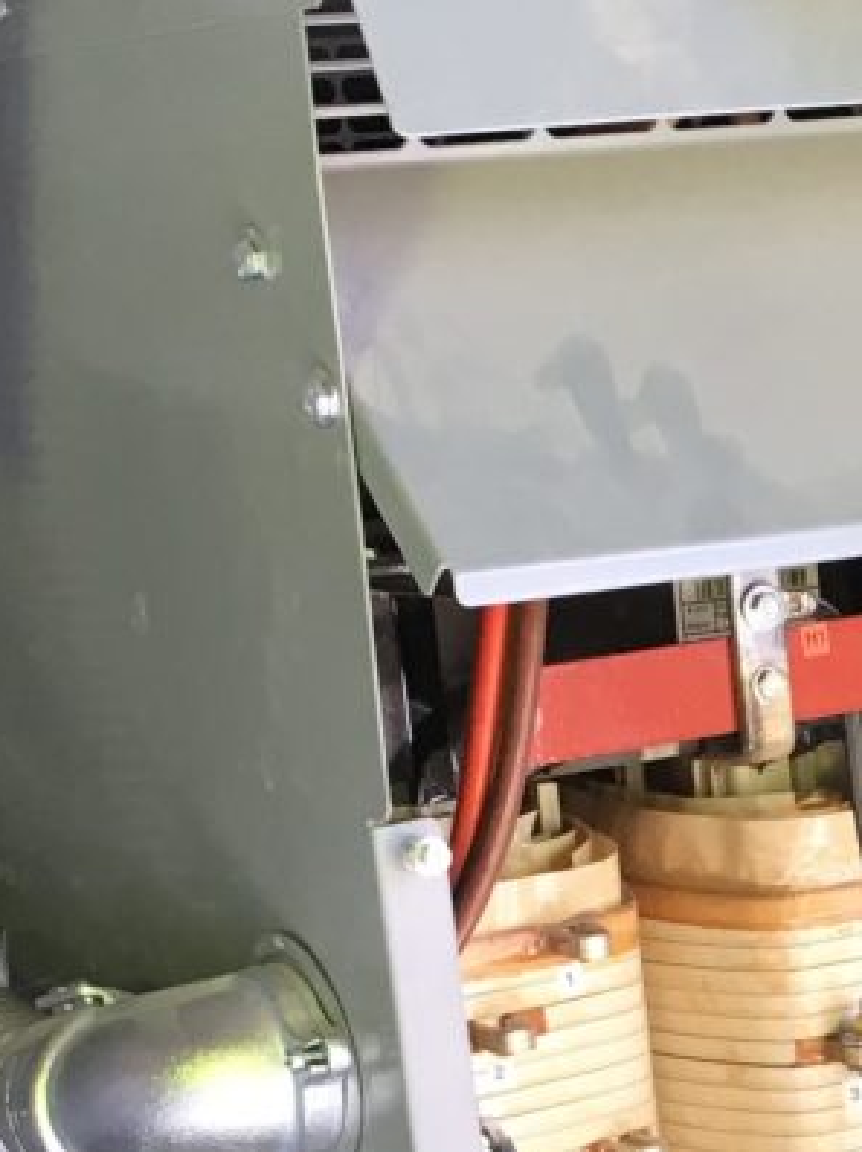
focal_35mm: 117
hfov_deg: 12.4
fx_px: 3891
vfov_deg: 16.2
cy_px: 1335
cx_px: 1027
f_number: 2.2
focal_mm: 4.15
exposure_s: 1/30
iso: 25
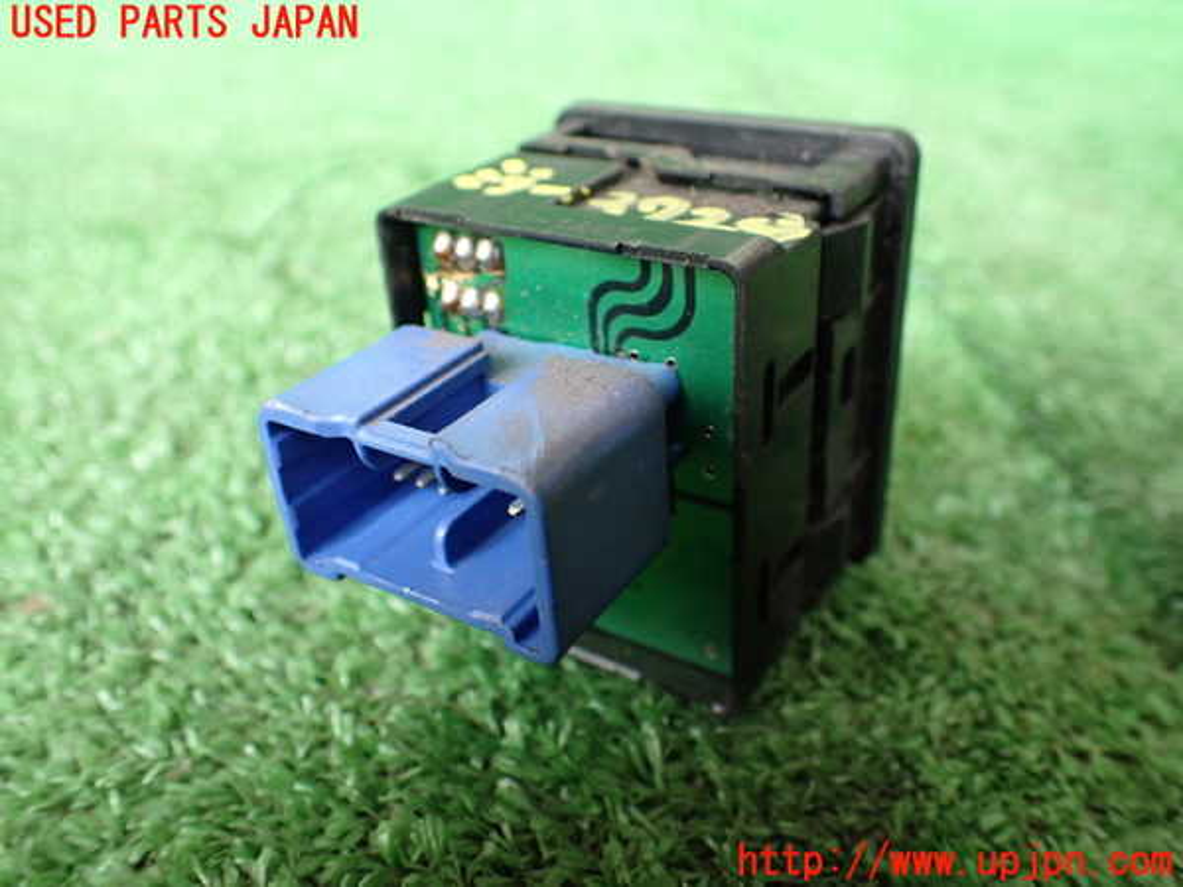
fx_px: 1025
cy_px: 444
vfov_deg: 46.8
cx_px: 592
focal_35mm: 30
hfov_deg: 60.0
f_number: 2.3
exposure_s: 1/125
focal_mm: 5.4
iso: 640
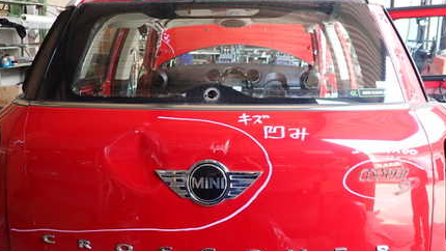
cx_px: 205
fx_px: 449
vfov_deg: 31.2
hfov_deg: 52.7
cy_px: 115
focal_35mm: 38
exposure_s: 1/60
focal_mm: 4.5
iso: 200
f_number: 2
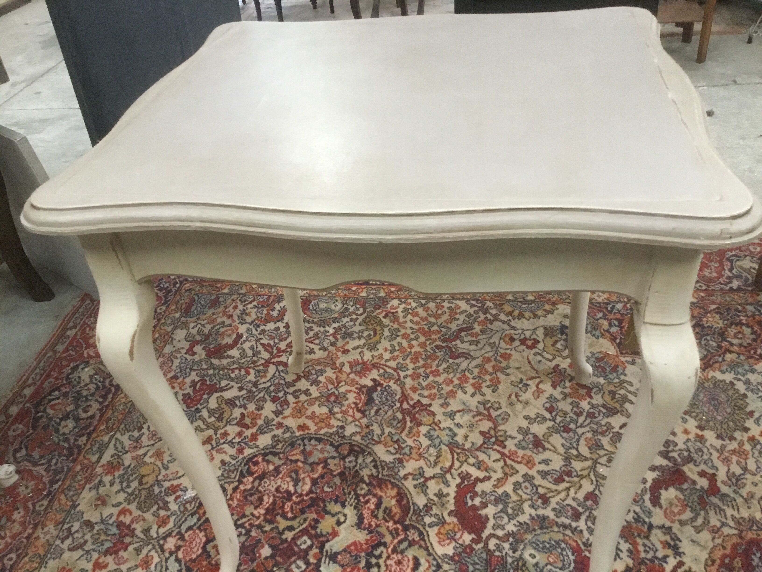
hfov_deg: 58.4
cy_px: 286
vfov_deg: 45.4
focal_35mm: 31
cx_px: 381
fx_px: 682
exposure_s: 1/33
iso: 250
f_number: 2.4
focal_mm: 3.3
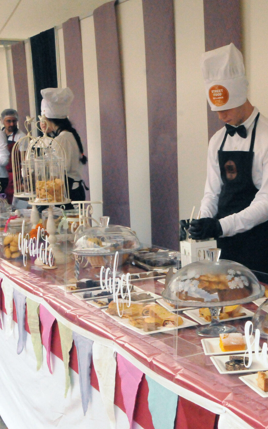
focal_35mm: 65
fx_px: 760
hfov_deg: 19.6
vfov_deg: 31.5
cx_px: 248
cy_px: 216
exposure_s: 1/800
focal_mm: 28
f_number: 14
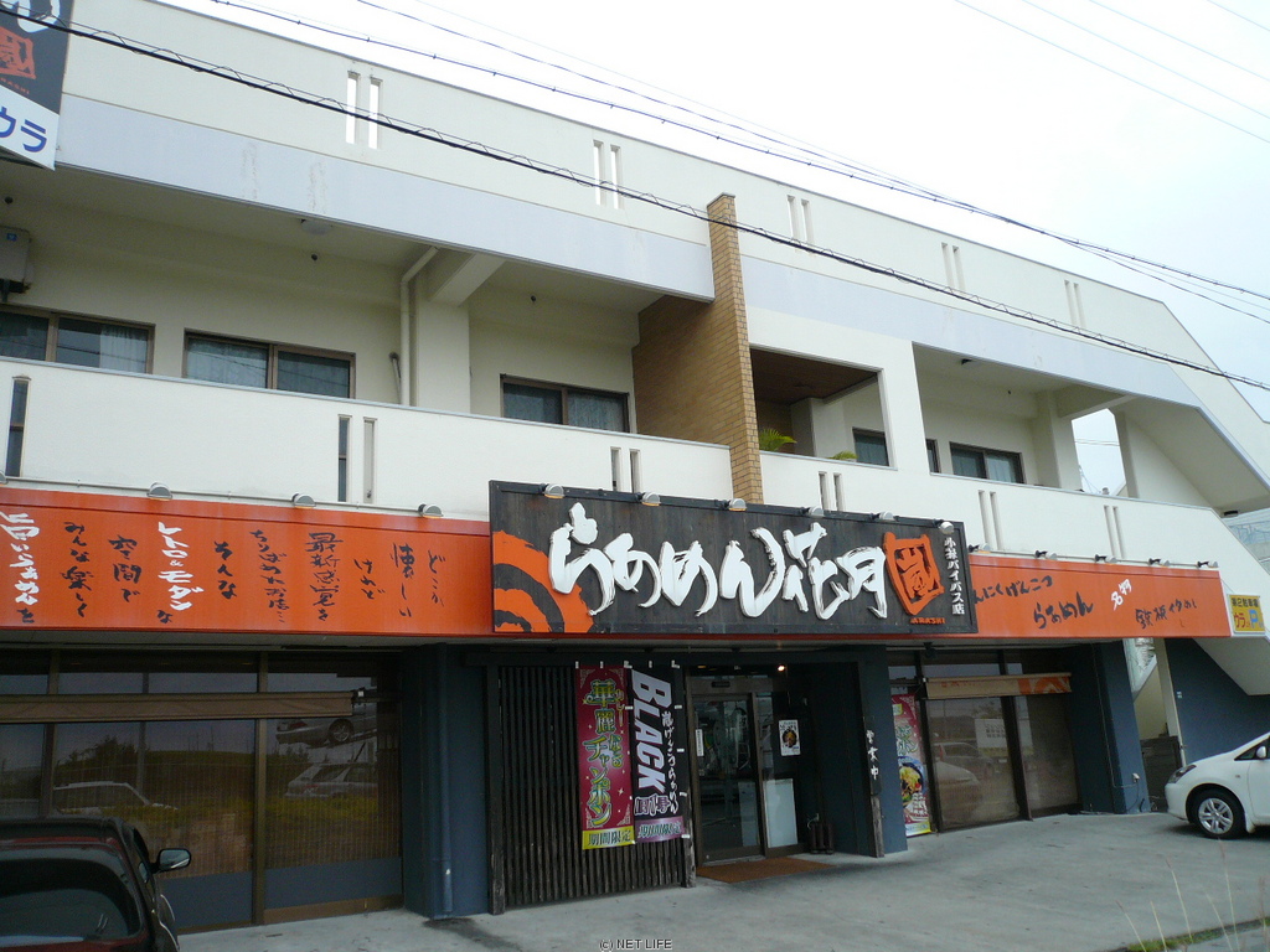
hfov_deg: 63.4
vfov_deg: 49.7
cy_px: 476
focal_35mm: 28
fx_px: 1027
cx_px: 635
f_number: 2.8
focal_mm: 4.6
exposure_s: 1/1000
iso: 100
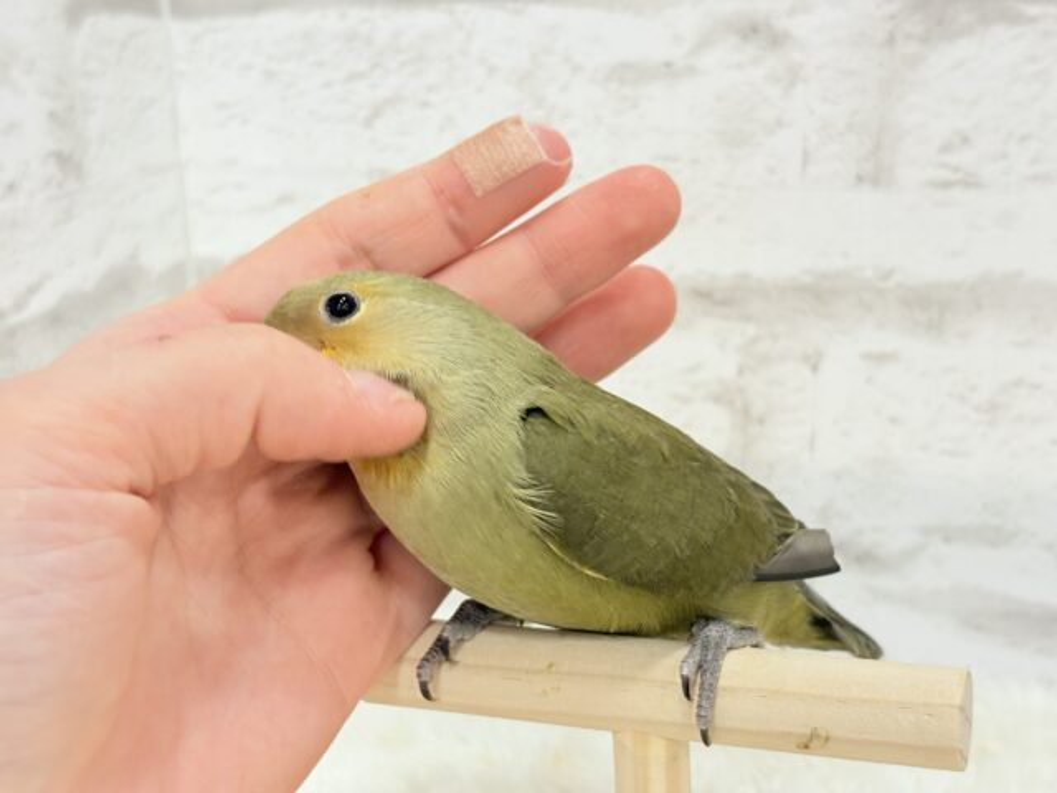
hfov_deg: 36.8
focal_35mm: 52
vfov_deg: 28.0
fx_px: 1588
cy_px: 396
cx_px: 528
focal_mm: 5.96
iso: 50
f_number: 1.6
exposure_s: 1/50
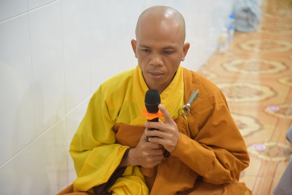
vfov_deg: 14.4
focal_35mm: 95
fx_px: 771
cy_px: 98
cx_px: 146
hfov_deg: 21.4
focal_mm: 95
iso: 2800
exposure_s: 1/125
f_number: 4
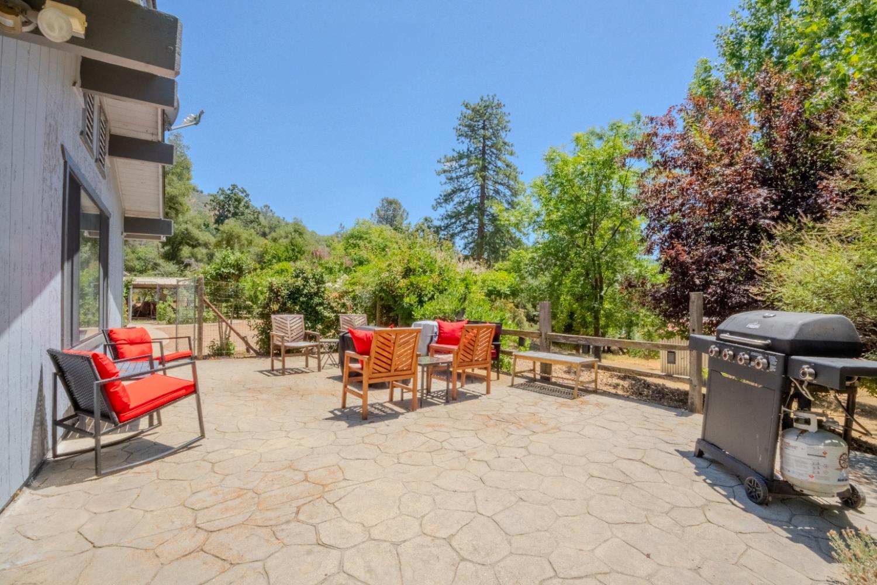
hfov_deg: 98.2
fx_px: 380
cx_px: 438
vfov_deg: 75.1
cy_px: 292
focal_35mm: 16
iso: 800
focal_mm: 10.4
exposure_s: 1/4000
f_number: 22
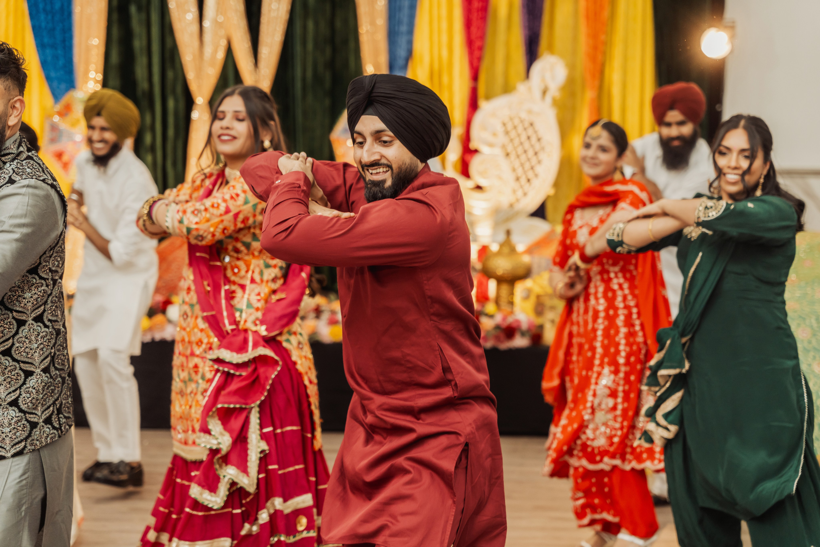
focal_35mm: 70
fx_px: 1594
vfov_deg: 19.5
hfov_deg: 28.8
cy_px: 274
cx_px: 410
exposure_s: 1/200
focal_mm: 70
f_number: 2.8
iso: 800
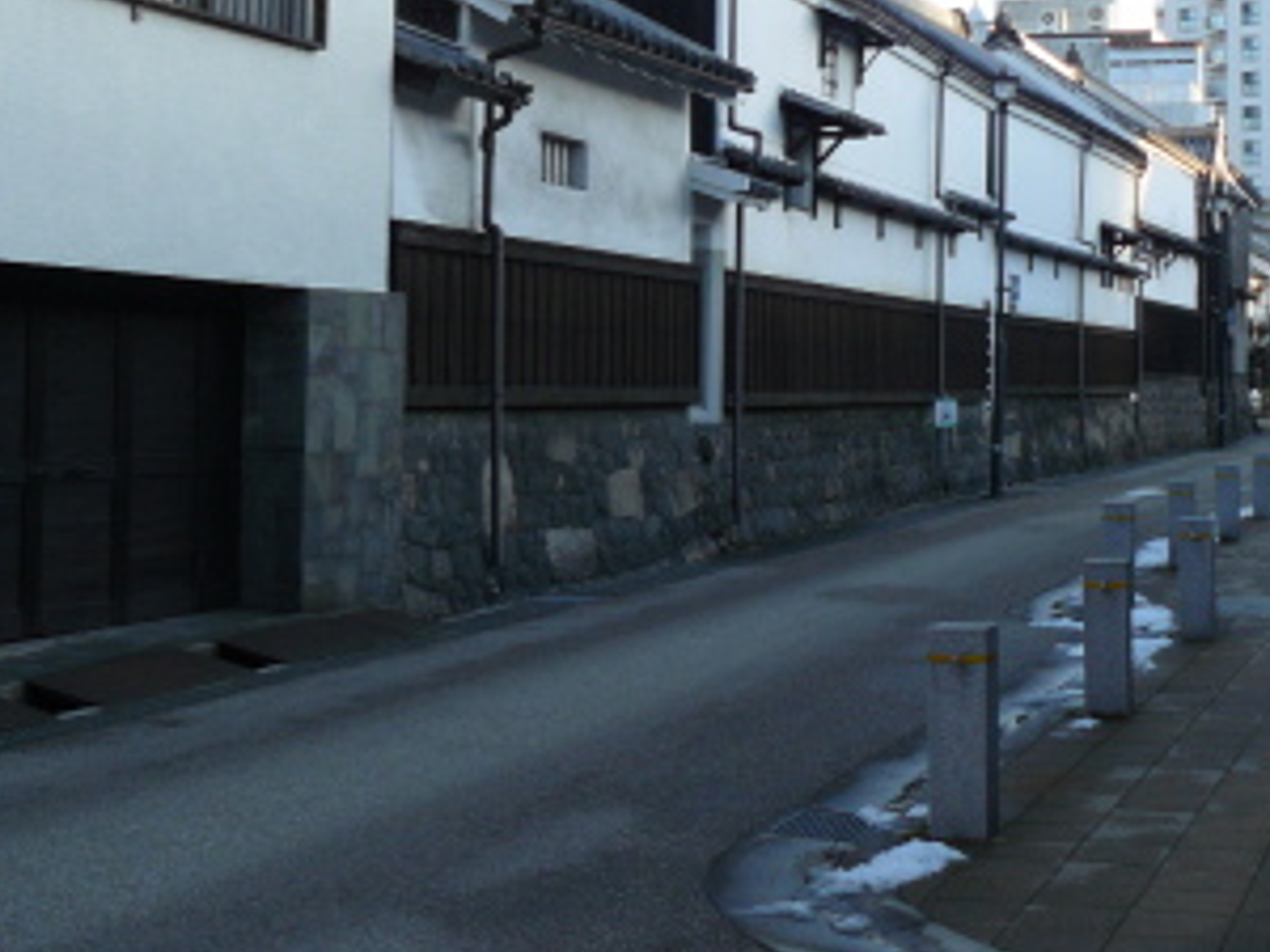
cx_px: 728
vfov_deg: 24.1
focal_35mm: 60
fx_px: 2201
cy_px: 222
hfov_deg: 32.1
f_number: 3.6
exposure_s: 1/125
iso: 100
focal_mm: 6
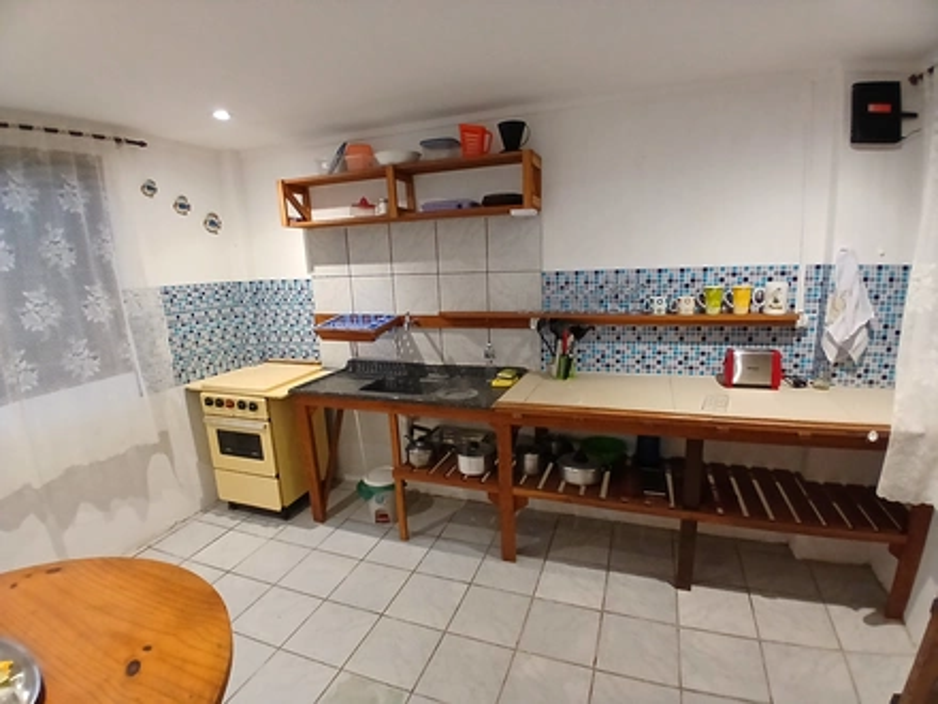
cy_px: 352
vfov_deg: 74.7
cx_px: 469
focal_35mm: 17
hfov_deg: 91.0
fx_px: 461
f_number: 2.2
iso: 400
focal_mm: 1.4
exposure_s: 1/24
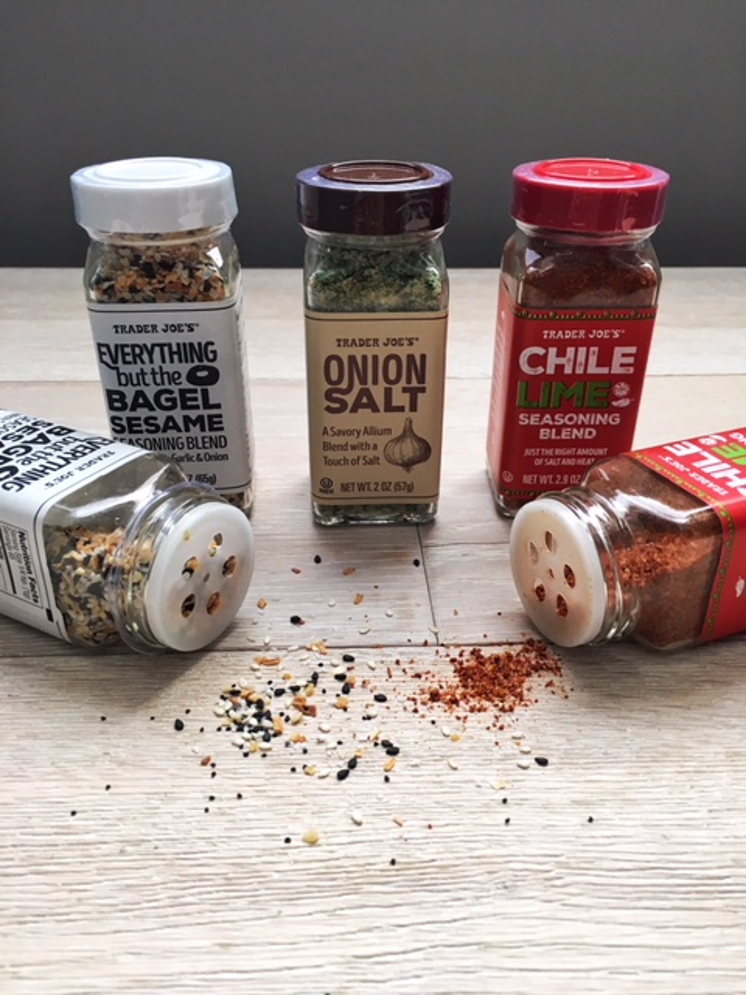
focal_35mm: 29
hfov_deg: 48.2
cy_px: 498
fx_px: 833
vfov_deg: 61.7
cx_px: 373
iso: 25
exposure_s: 1/30
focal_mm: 4.15
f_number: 2.2
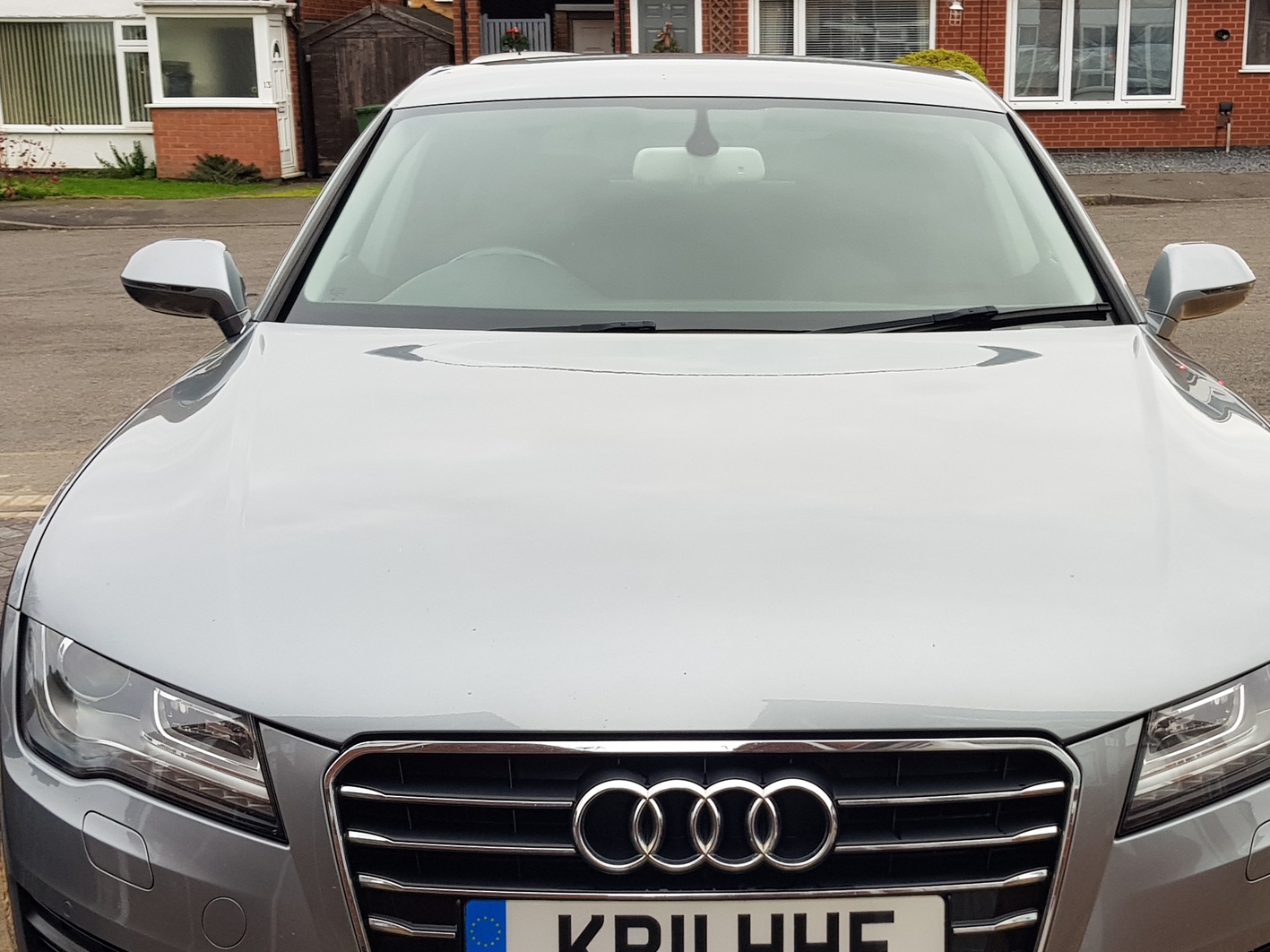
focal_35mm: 37
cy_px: 641
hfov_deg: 49.7
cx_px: 785
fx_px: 1357
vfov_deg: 38.2
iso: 40
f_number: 1.7
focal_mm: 4.2
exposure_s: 1/147
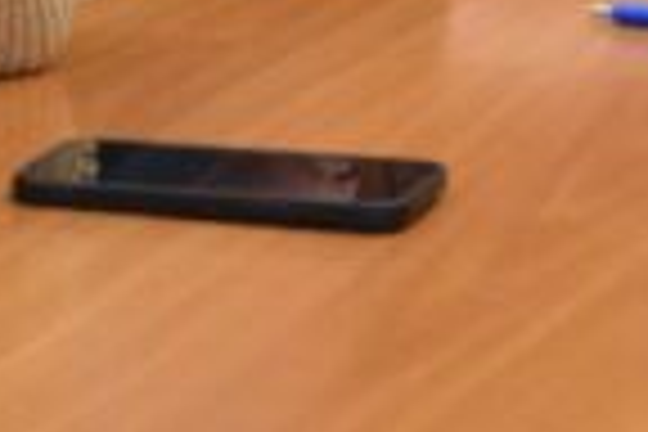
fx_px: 6705
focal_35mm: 373
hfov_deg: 5.5
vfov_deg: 3.7
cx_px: 360
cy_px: -400
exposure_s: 1/60
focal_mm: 35
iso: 1400
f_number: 4.2
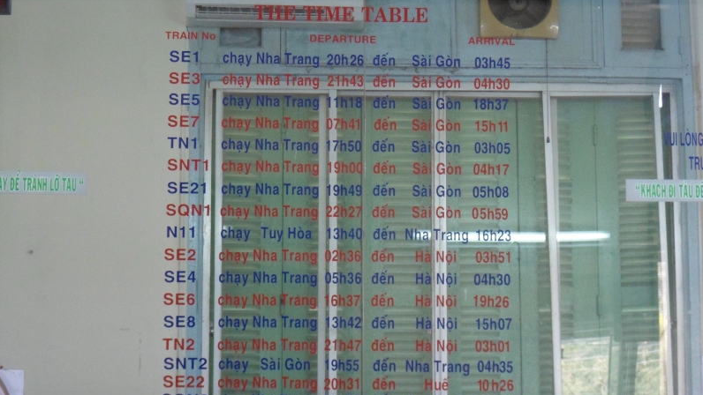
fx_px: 1715
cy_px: 242
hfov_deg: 23.2
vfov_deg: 13.2
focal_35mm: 92
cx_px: 352
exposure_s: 1/20
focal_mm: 14
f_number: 5.1
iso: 480
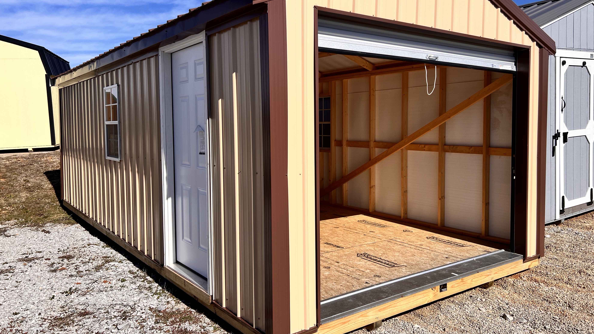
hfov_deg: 66.1
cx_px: 296
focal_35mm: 29
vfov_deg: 40.1
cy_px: 151
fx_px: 457
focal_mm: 5.7
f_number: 1.5
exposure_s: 1/6211
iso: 50
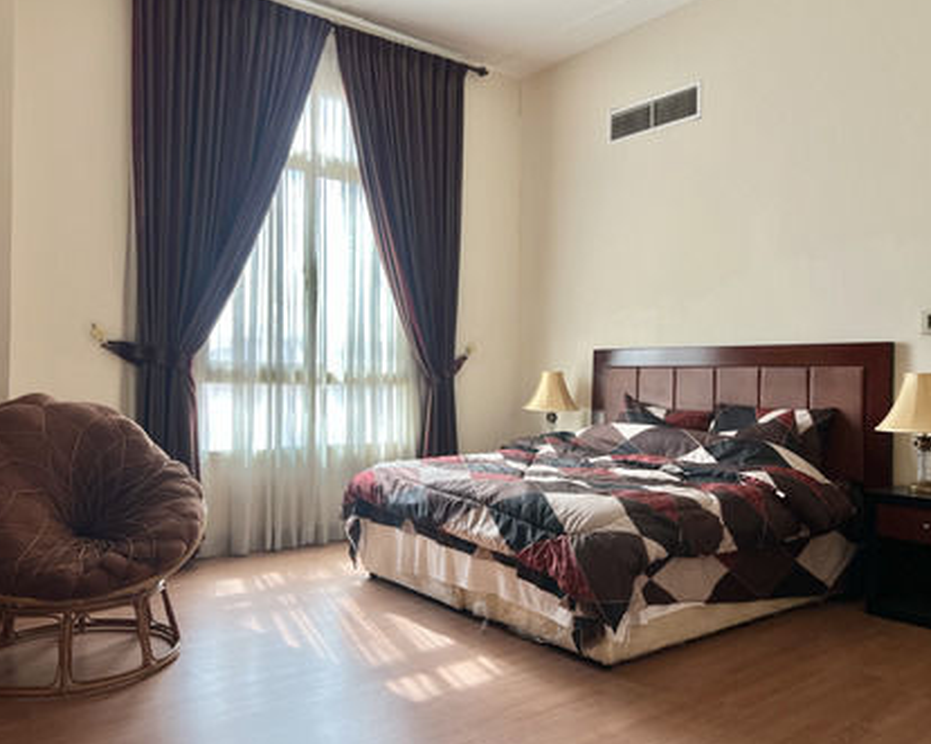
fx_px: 771
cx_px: 460
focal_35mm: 28
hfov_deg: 62.2
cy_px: 368
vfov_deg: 51.5
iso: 40
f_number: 1.5
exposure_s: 1/121
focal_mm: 5.7
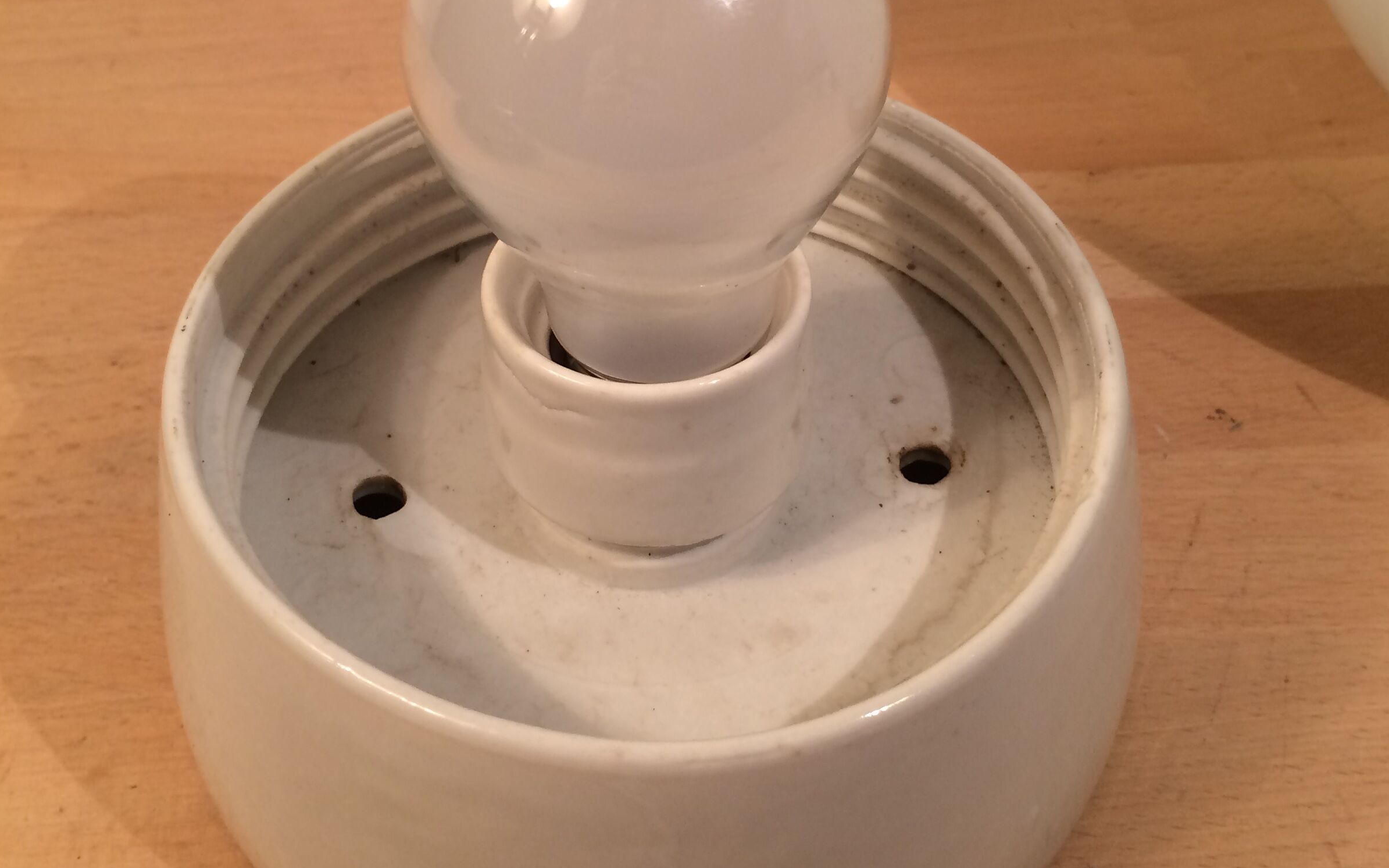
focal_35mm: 42
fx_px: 1590
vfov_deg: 30.4
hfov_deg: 47.2
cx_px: 706
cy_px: 311
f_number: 2.2
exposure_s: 1/33
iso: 32
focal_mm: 4.15
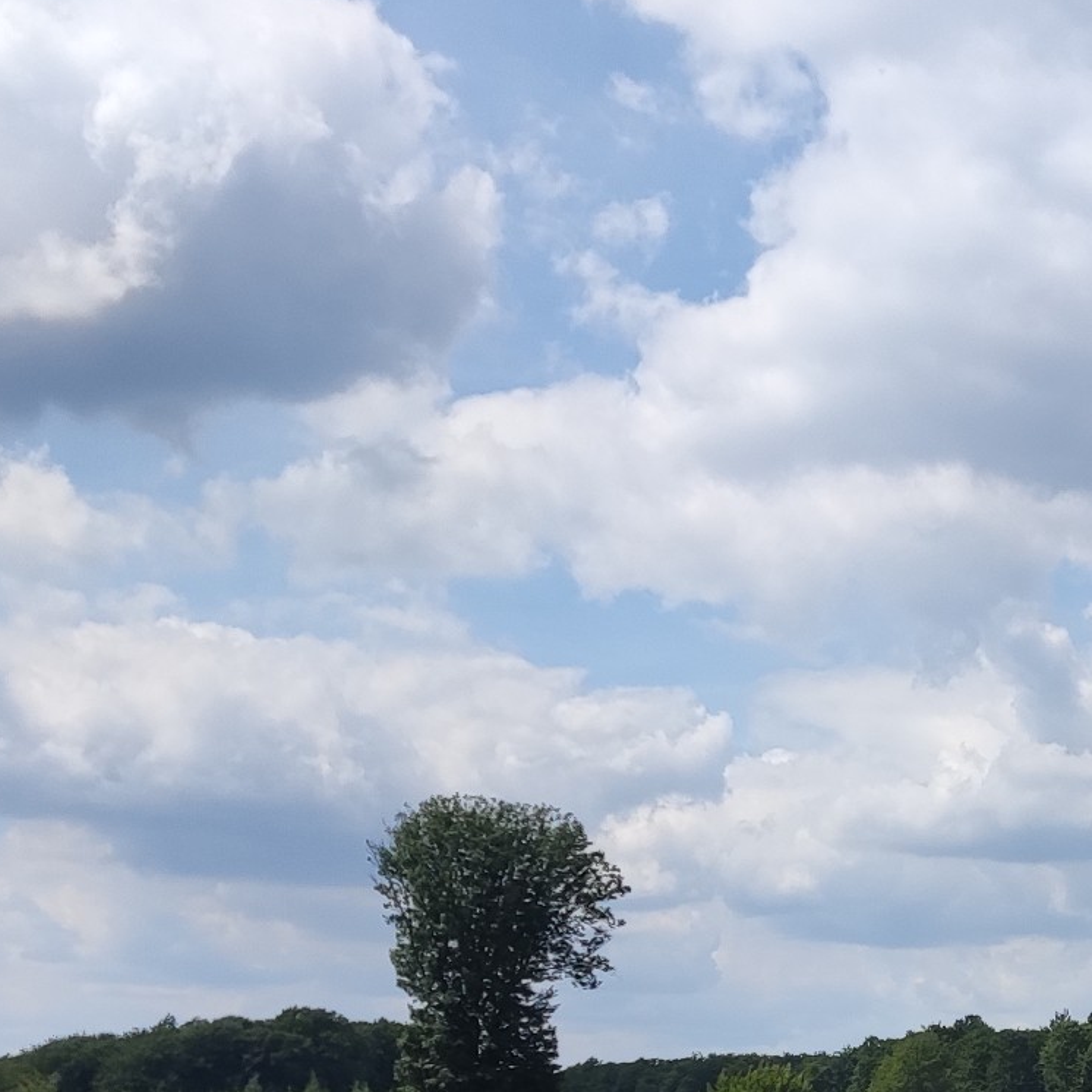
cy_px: 939
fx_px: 2498
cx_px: 1019
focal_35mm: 70
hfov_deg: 23.9
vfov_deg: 24.1
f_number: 1.79
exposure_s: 1/2225
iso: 50
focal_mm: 4.71
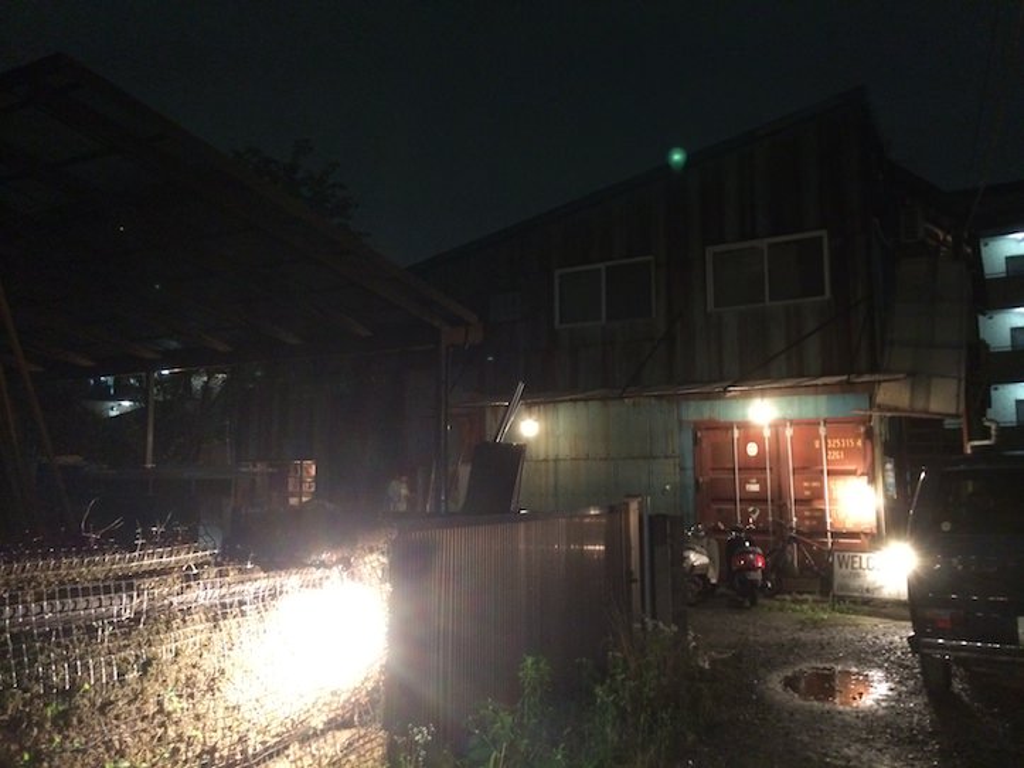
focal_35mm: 30
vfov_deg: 46.8
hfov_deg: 60.0
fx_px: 887
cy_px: 384
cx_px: 512
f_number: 2.2
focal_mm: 4.12
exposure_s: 1/15
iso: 500
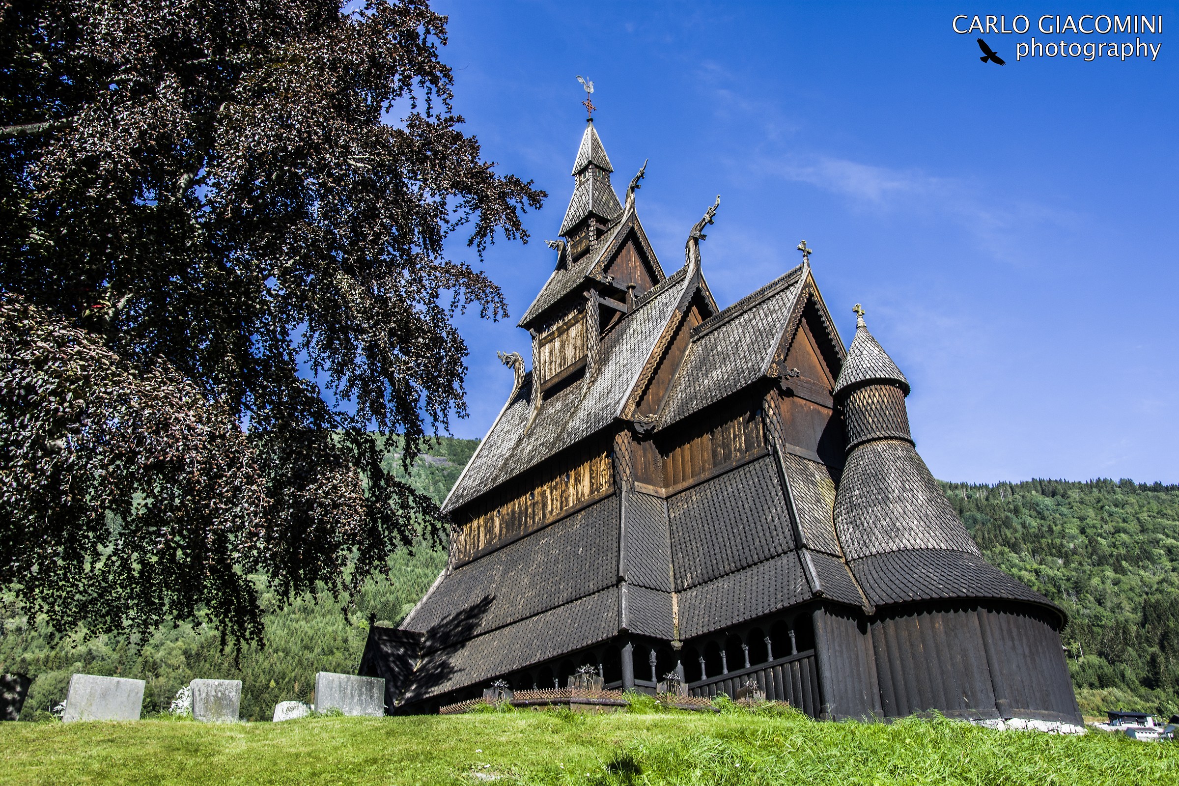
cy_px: 393
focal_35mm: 33
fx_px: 1081
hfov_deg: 57.2
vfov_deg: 40.0
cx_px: 590
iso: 200
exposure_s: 1/160
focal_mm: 22
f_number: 9
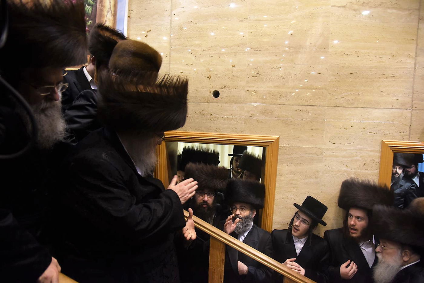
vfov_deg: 53.2
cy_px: 142
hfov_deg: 73.7
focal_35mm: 24
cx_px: 212
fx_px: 283
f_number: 4
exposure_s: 1/100
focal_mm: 24
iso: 1250
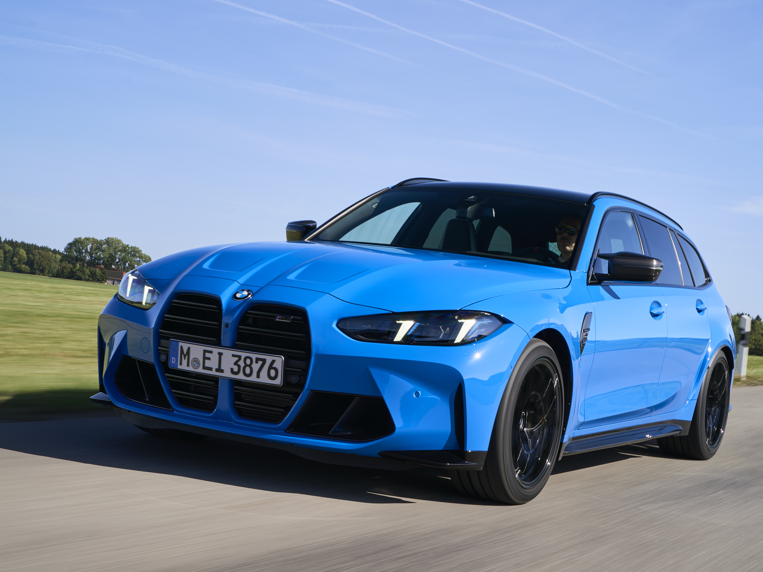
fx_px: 1278
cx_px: 417
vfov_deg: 25.2
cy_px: 284
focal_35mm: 58
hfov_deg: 33.2
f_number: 14
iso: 100
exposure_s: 1/30
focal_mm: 53
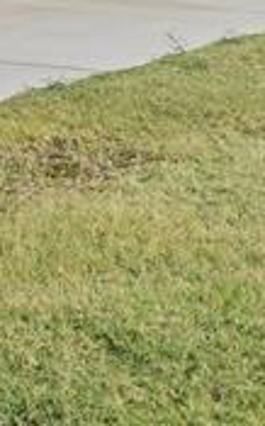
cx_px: -357
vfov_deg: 12.0
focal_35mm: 167
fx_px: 1935
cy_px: -223
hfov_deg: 7.4
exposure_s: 1/40
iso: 80
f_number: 7.1
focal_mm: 28
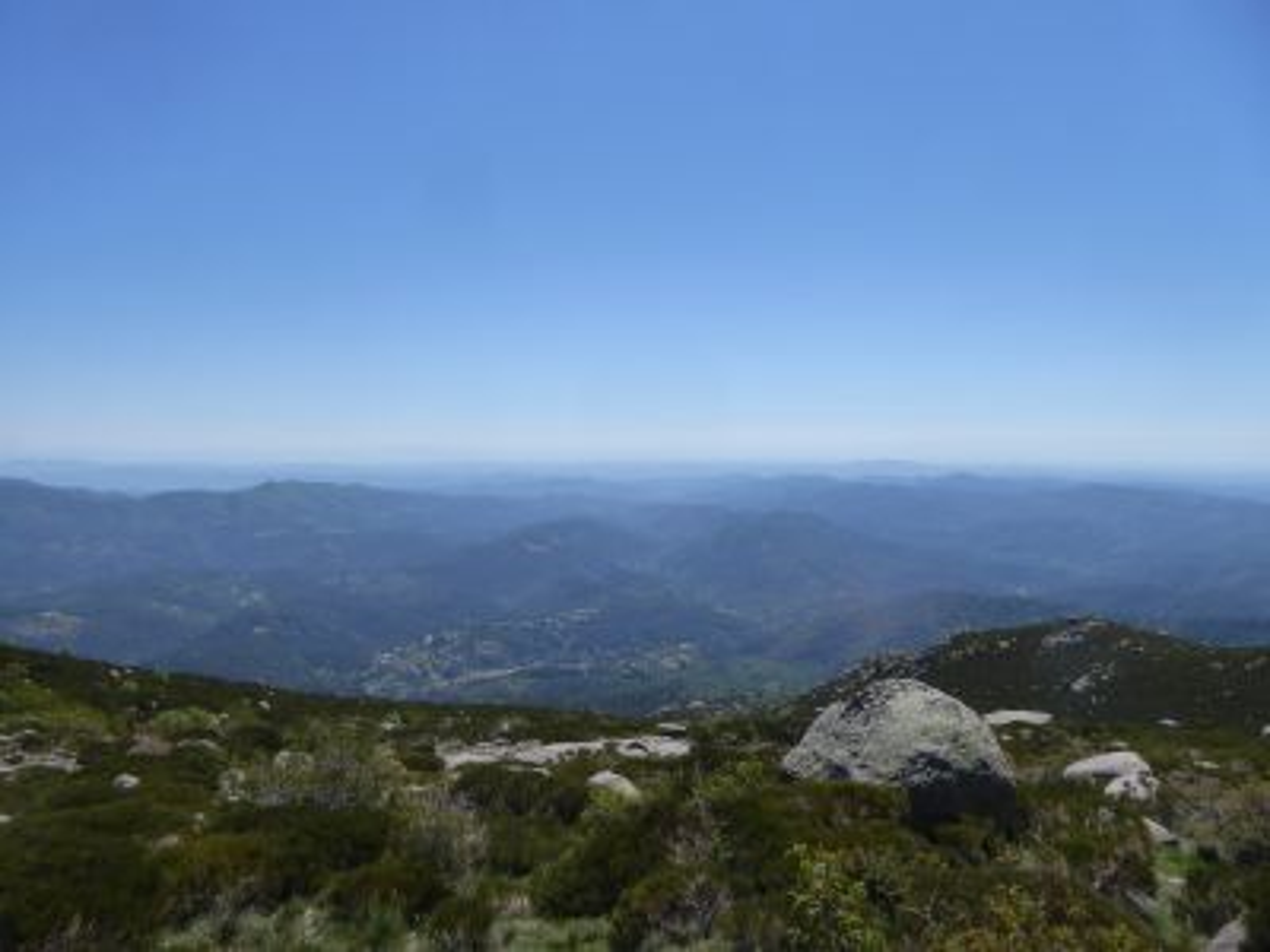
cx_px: 635
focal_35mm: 25
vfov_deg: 54.9
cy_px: 476
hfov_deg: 69.4
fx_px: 917
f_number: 3.3
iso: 125
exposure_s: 1/1600
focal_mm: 4.3
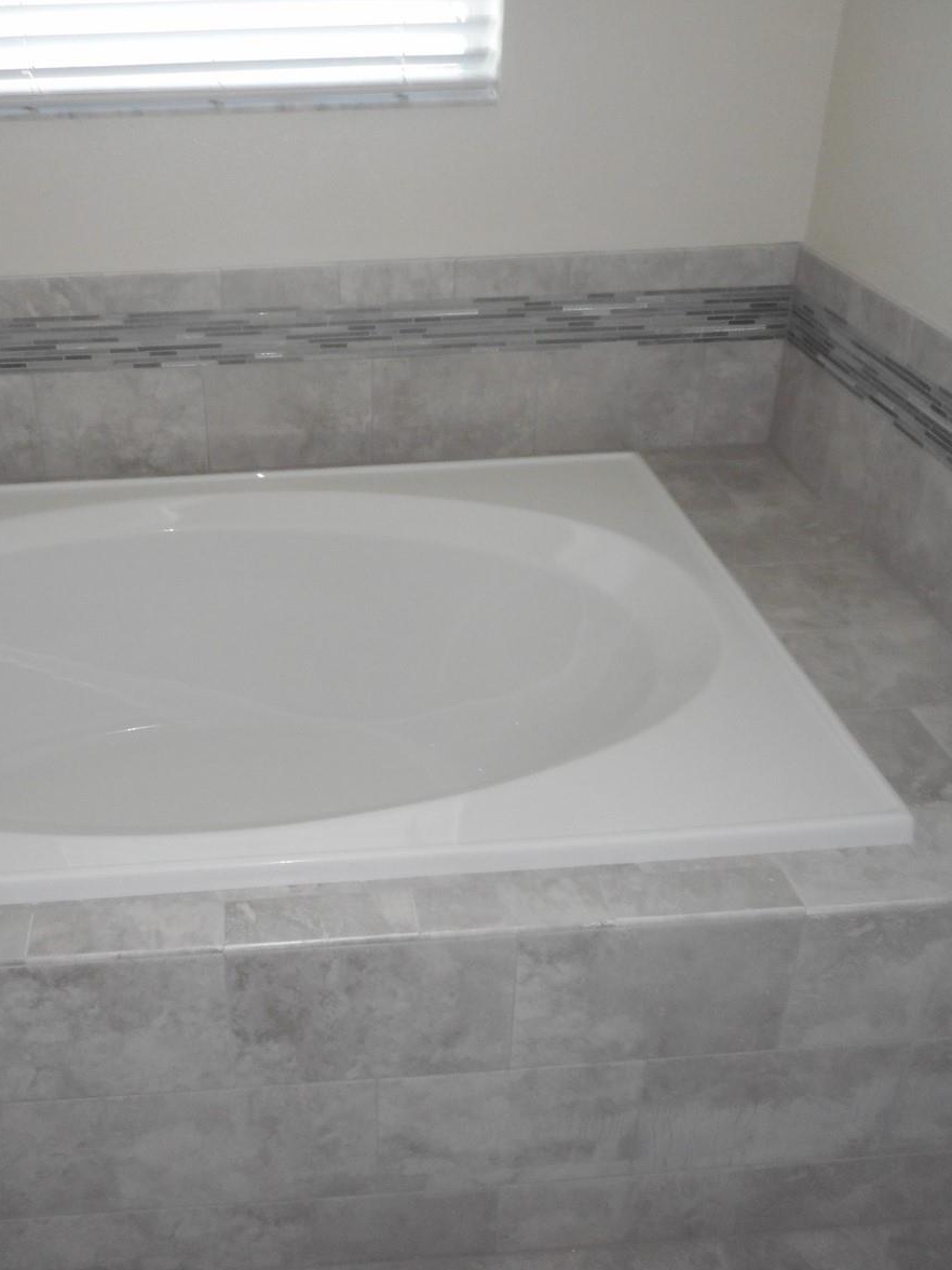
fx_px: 1247
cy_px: 630
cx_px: 313
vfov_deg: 54.0
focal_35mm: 34
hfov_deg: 41.2
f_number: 3.7
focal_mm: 4.5
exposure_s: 1/25
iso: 200
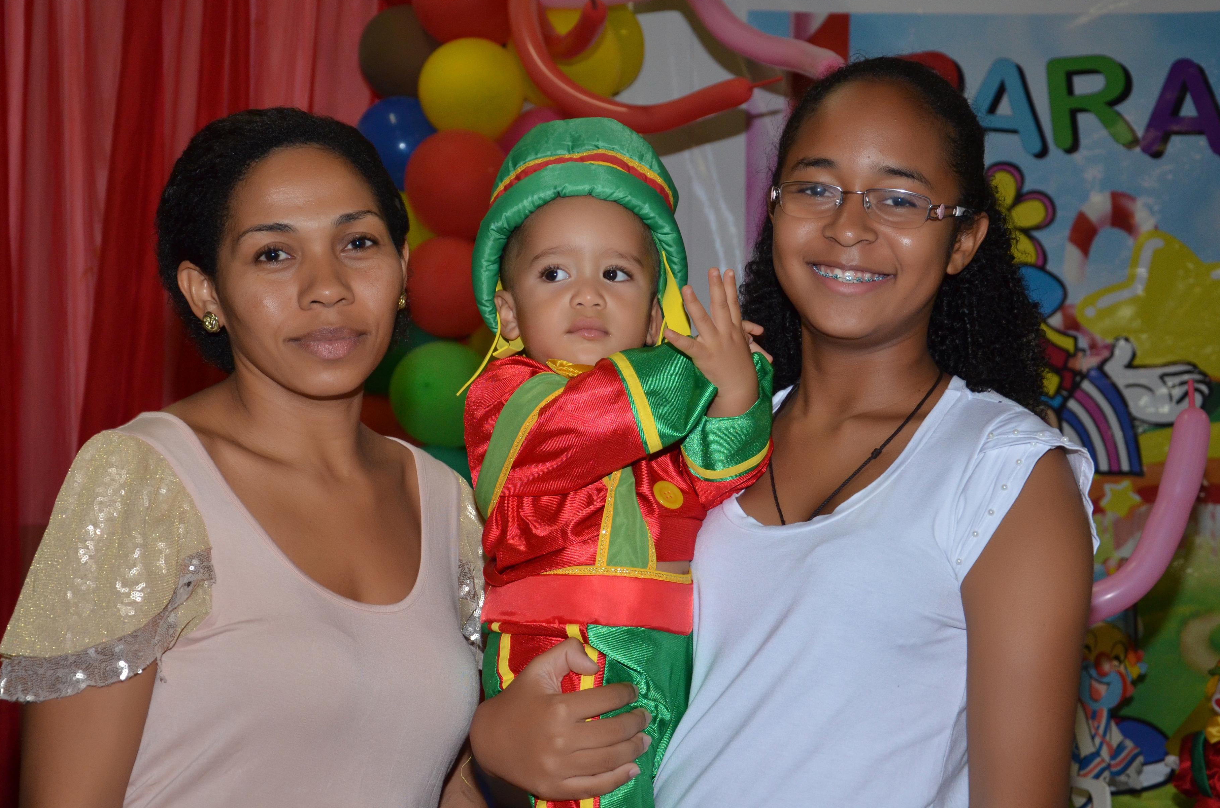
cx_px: 571
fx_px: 2097
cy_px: 381
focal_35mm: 62
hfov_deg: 32.4
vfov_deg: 21.8
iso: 1000
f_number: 4.5
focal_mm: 38
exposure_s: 1/60
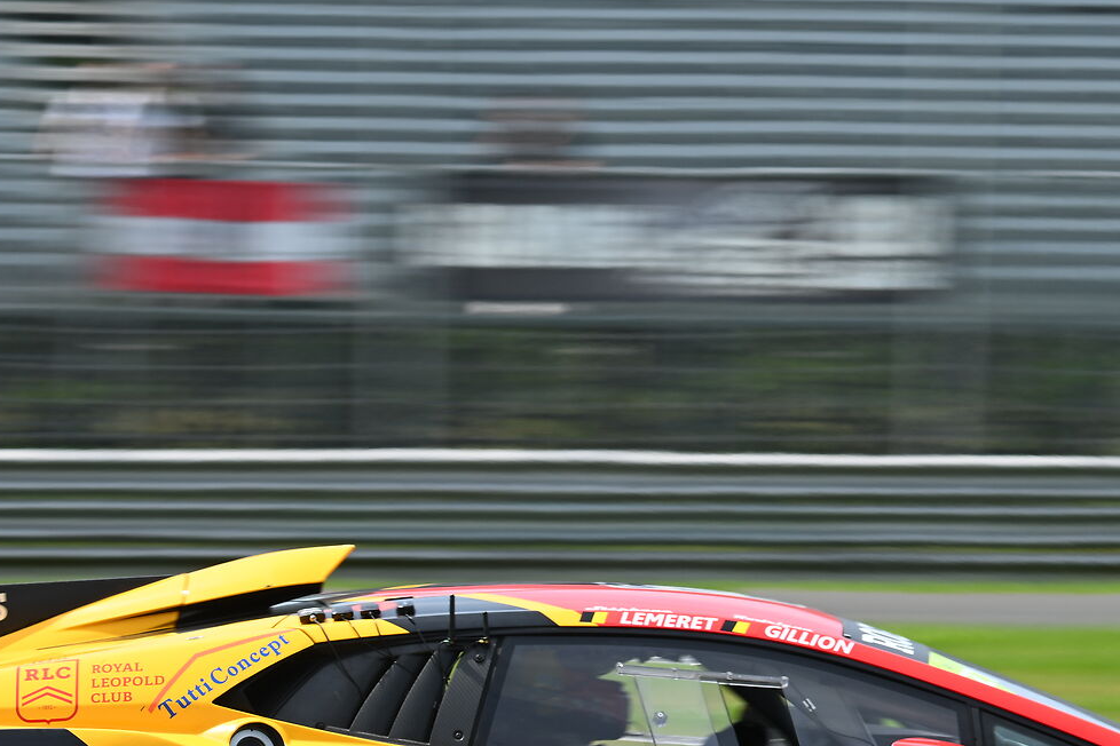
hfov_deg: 5.8
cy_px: 600
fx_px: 11075
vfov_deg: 3.9
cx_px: 607
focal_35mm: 356
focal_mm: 145
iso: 64
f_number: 10
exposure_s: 1/100
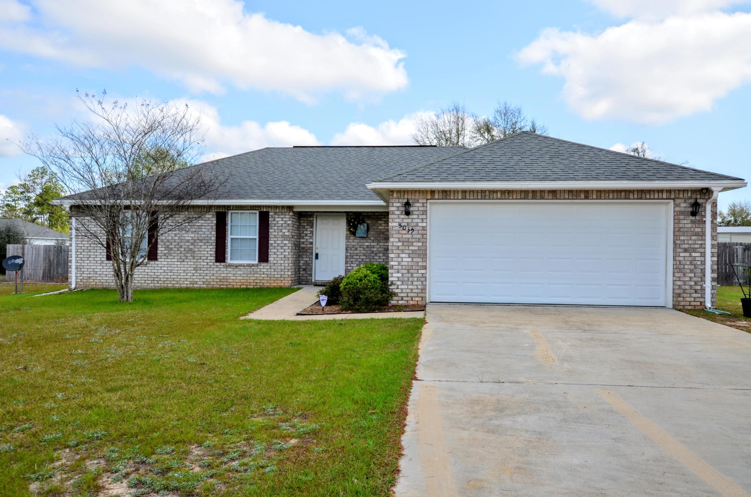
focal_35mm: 26
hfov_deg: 70.6
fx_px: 531
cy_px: 248
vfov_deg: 50.2
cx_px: 376
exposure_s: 1/250
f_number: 8
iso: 100
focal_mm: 17
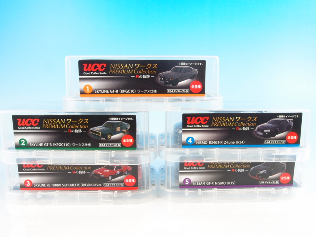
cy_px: 118
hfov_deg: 63.4
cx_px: 158
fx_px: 256
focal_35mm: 28
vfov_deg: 49.7
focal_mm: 6
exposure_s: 1/1.6
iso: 100
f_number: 8
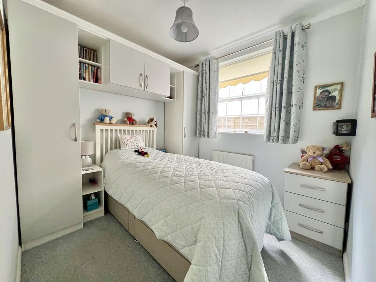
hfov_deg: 106.2
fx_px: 141
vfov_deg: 89.9
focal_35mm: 13
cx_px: 188
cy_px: 141
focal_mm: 1.57
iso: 125
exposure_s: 1/99
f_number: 1.8
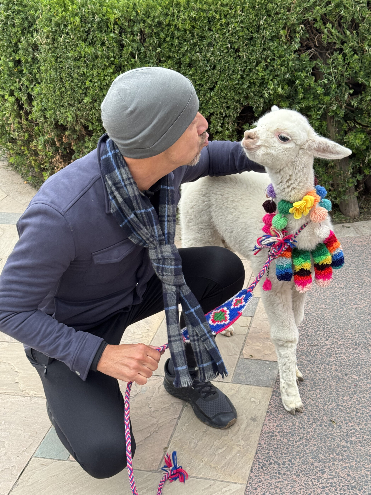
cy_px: 248
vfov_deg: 39.7
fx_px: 686
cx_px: 186
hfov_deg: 30.3
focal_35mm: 48
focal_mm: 6.76
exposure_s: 1/60
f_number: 1.78
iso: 100
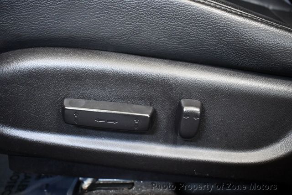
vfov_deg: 36.9
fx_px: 292
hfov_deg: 53.1
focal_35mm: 36
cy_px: 98
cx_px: 146
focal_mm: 18
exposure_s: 1/80
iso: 3200
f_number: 3.5
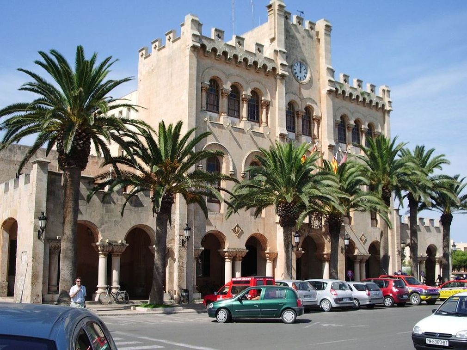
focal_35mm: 41
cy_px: 175
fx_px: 553
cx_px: 234
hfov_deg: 45.8
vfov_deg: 35.1
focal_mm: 6.8
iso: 50
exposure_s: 1/400
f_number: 4.6
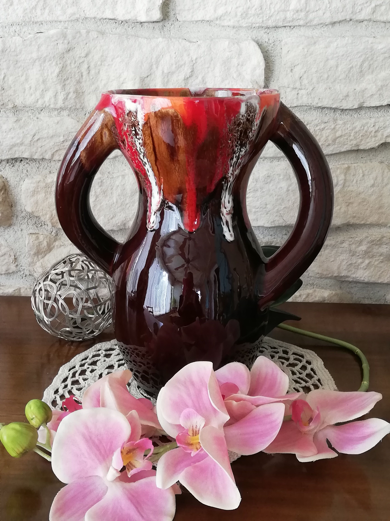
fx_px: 676
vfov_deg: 42.1
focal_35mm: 45
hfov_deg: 32.2
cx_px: 195
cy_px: 260
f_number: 2.2
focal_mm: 3.81
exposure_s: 1/33.3
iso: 200
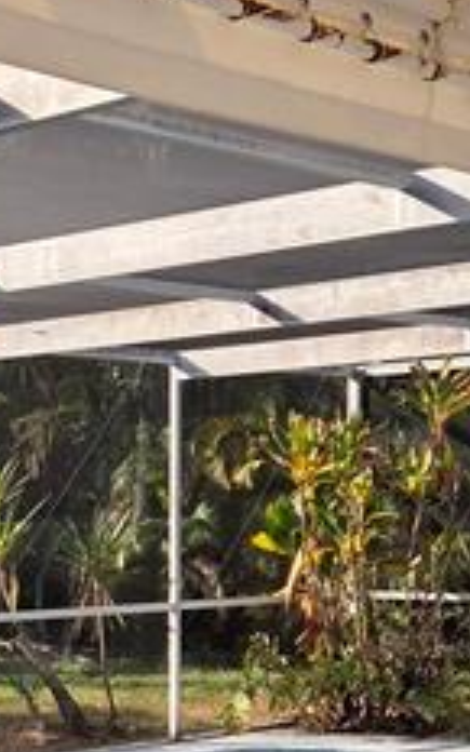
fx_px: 1722
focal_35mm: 84
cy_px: 613
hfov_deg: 14.4
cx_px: -253
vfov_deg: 24.2
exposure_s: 1/1989
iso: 80
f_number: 1.8
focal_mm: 5.4
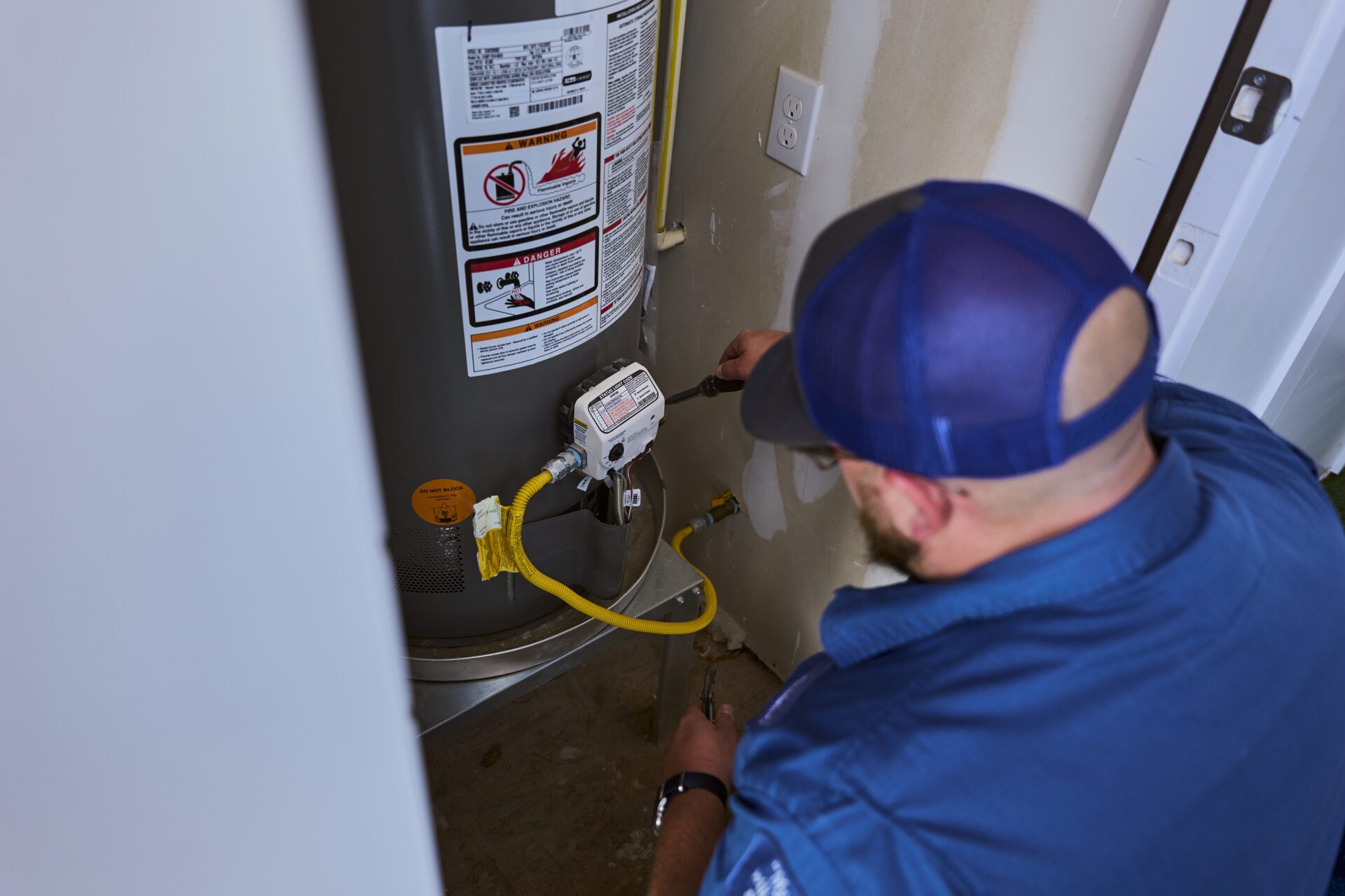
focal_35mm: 24
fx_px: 897
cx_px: 672
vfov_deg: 53.1
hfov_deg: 73.7
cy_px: 448
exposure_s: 1/320
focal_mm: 24
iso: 800
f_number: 2.8
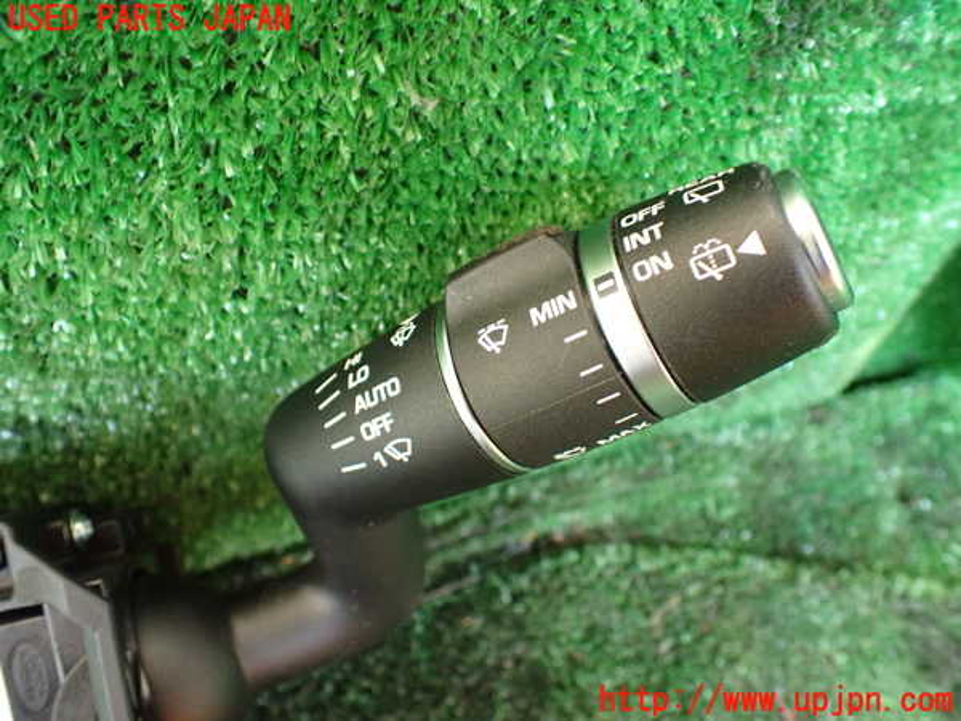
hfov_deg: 60.0
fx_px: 833
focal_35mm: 30
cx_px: 480
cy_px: 360
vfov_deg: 46.8
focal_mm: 5.4
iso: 800
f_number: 2.3
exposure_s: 1/60
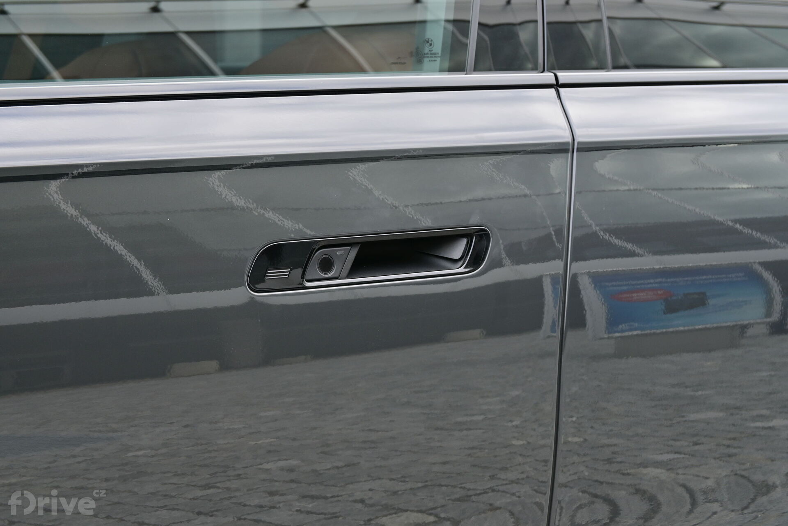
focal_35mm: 75
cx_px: 394
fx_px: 1642
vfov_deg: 18.2
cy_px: 263
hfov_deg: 27.0
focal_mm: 50
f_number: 6.3
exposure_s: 1/80
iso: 125
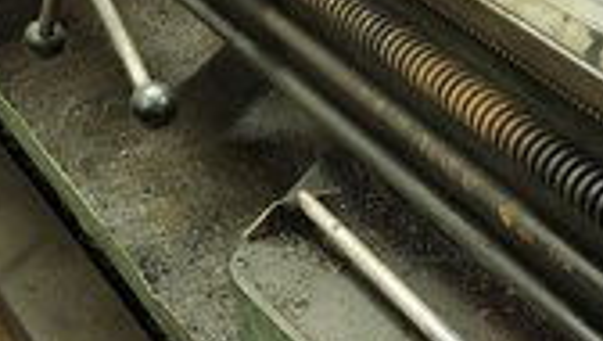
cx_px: 357
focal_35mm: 94
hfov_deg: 22.6
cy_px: -113
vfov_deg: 12.5
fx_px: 1505
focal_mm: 5.4
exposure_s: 1/40
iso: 640
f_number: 1.8
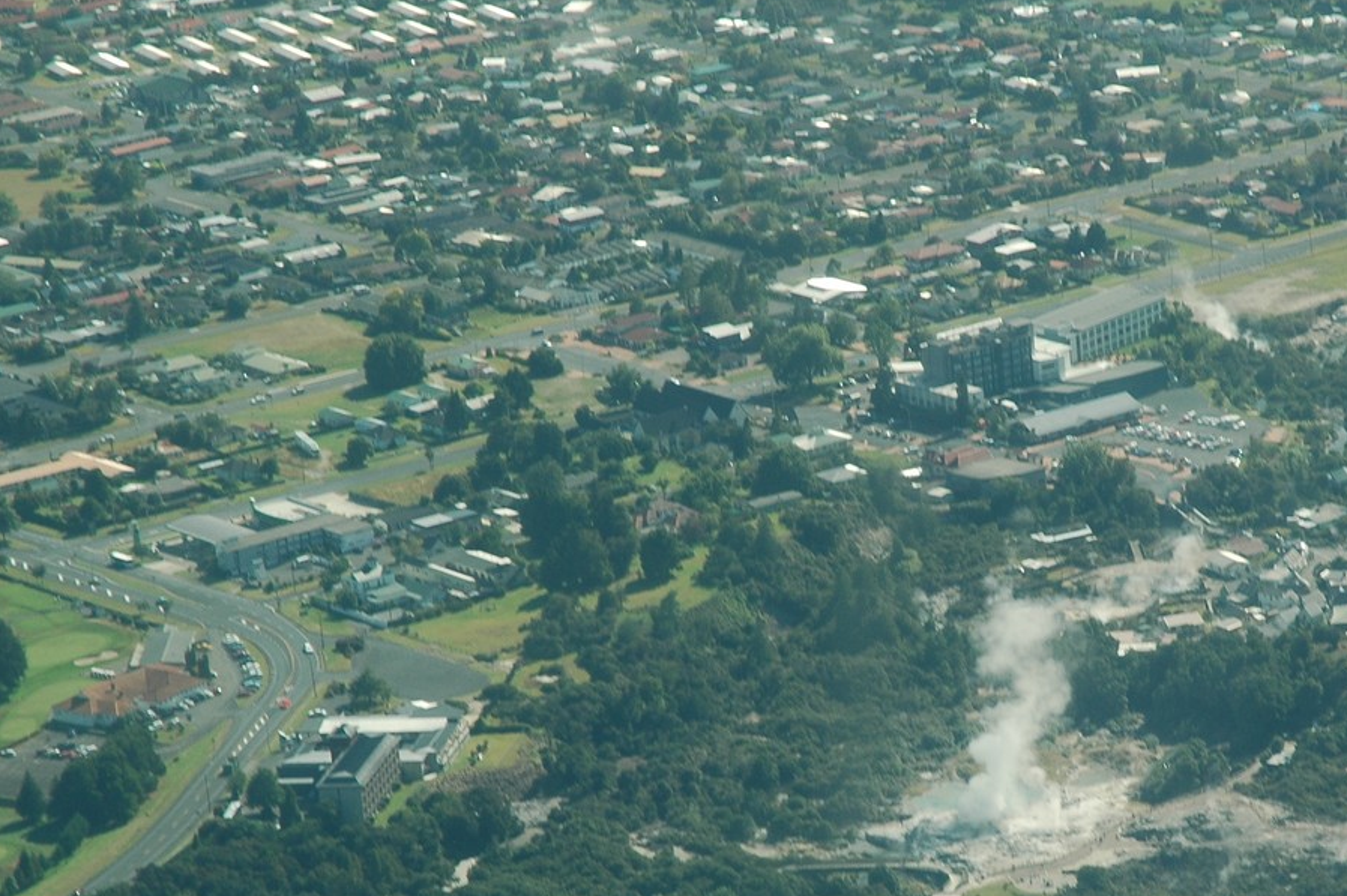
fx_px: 6581
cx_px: 1030
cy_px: 654
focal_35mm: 176
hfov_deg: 11.7
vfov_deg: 7.8
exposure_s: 1/200
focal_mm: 70
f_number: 10
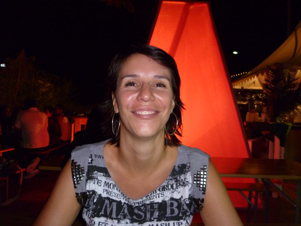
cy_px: 113
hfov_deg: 60.0
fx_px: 261
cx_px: 150
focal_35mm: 30
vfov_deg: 46.8
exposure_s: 1/30
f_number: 2.9
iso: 400
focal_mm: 5.4
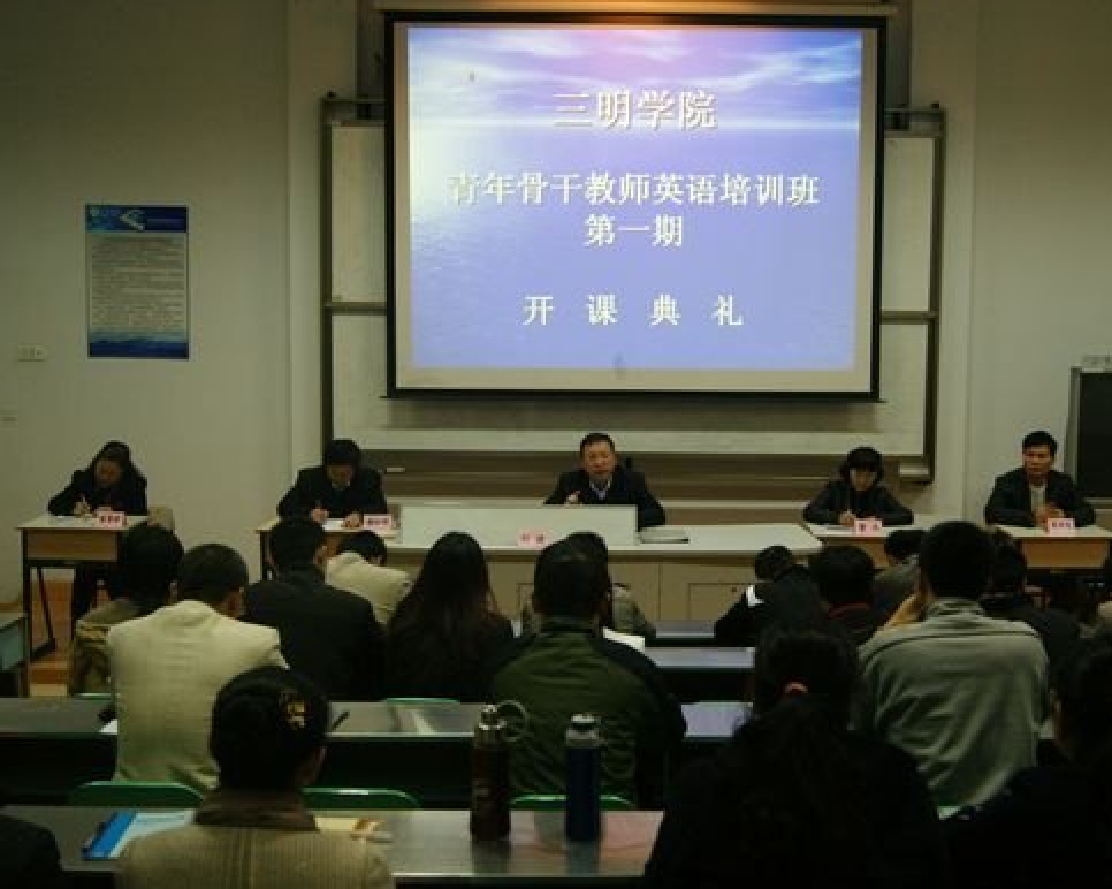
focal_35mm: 42
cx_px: 635
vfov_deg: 35.7
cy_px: 435
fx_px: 1382
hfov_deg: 43.7
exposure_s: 1/25
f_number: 4
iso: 400
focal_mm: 24
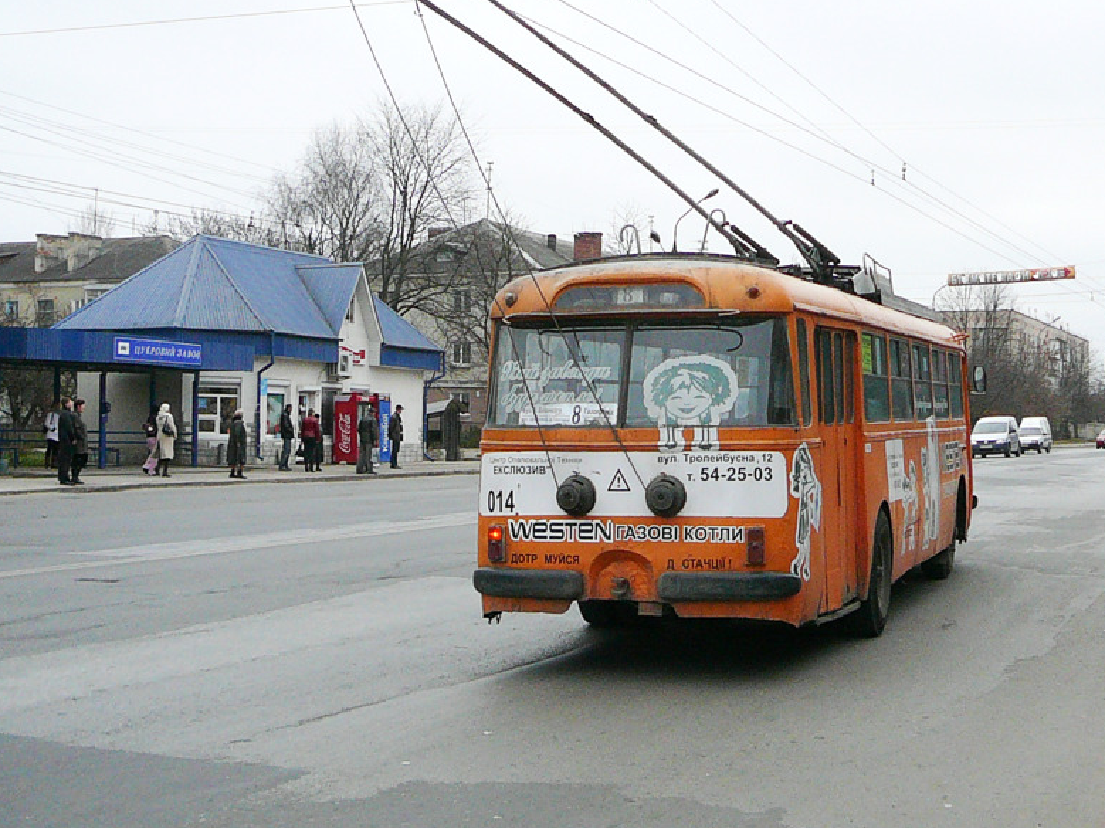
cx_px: 706
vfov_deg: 31.4
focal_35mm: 46
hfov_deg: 40.9
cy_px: 310
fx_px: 1468
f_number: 2.8
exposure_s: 1/640
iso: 100
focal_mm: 5.2
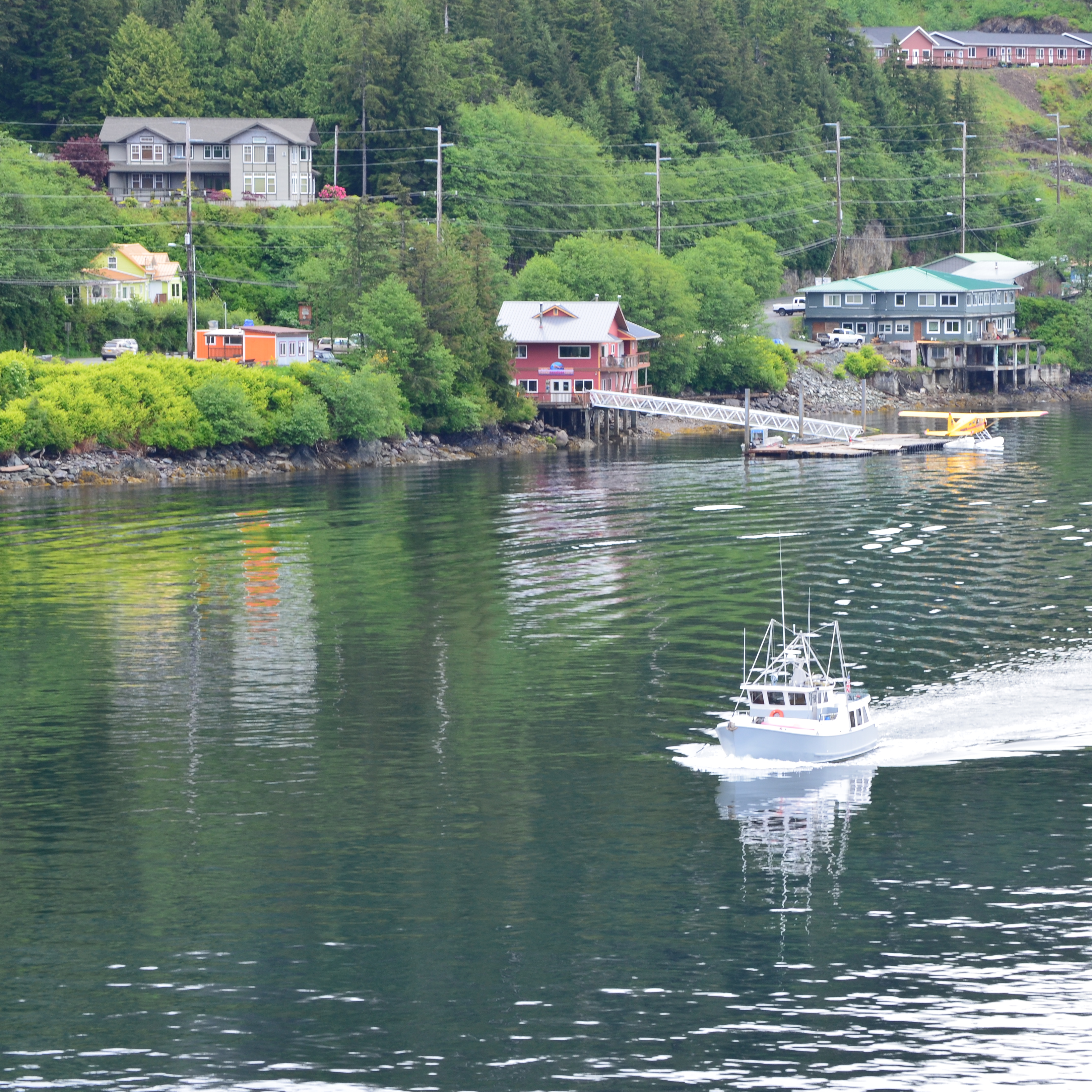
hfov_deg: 9.9
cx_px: 668
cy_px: 545
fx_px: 6317
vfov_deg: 9.9
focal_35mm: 177
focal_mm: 92
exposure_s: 1/60
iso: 320
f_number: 10
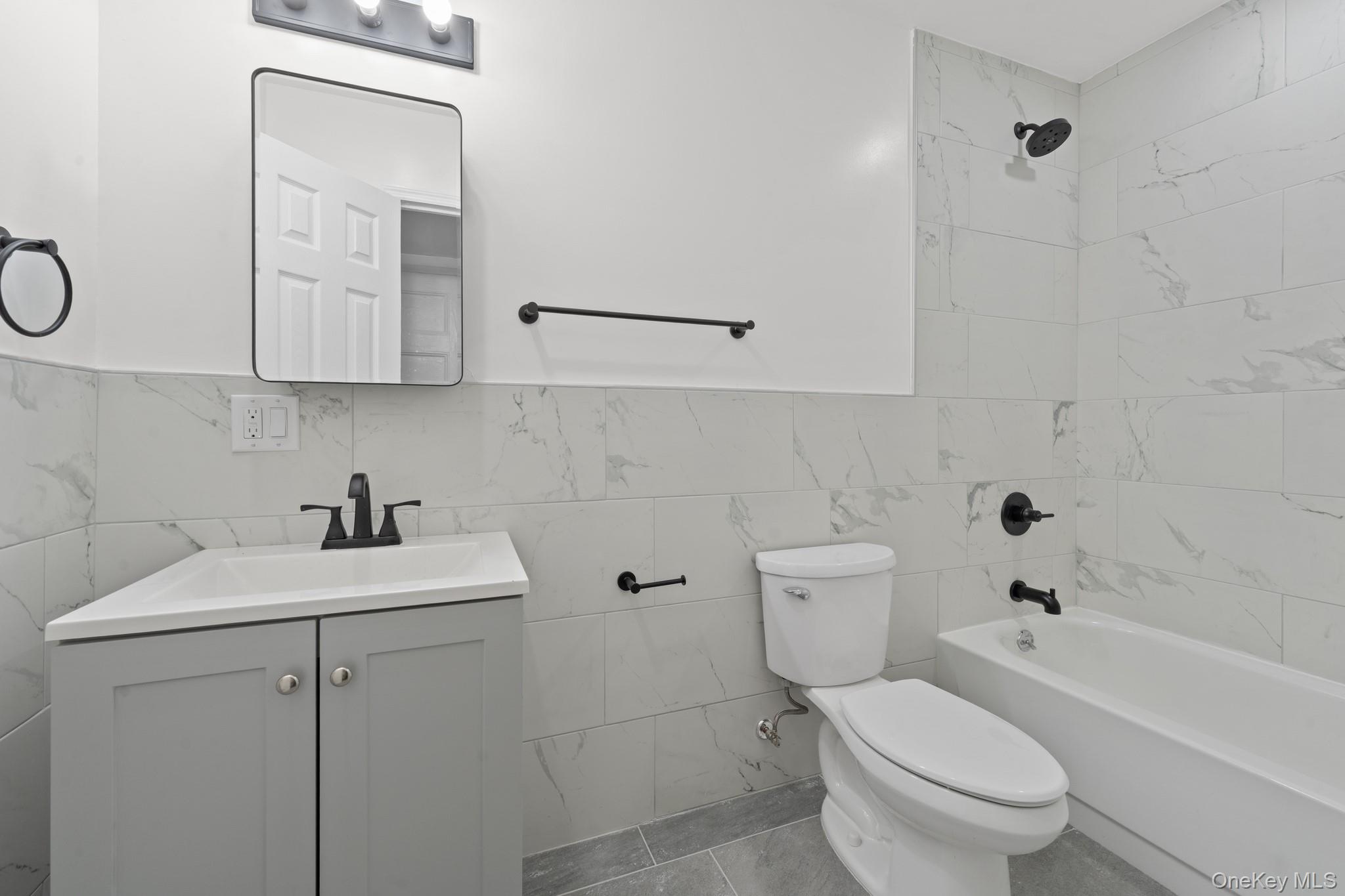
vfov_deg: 81.2
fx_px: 523
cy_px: 448
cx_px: 672
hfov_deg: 104.3
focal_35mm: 14
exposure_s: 1/6
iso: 250
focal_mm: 14
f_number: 10
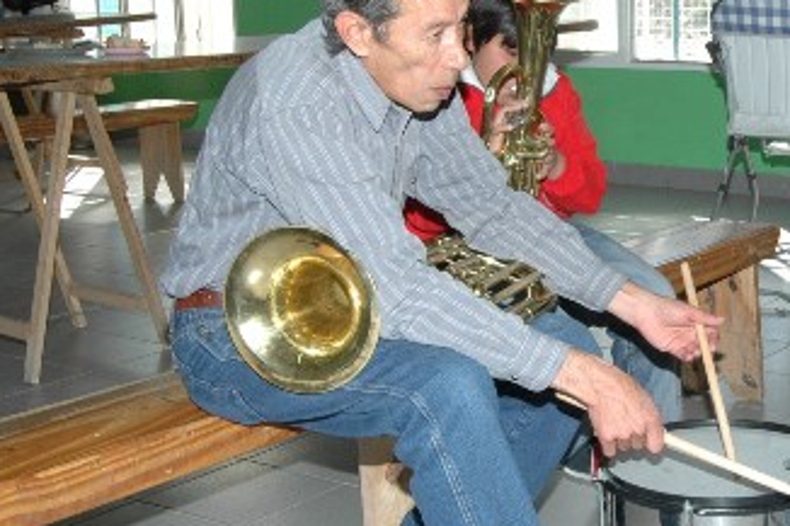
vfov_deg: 20.3
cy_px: 262
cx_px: 674
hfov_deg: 29.2
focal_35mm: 67
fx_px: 1469
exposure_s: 1/100
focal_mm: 26
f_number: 10
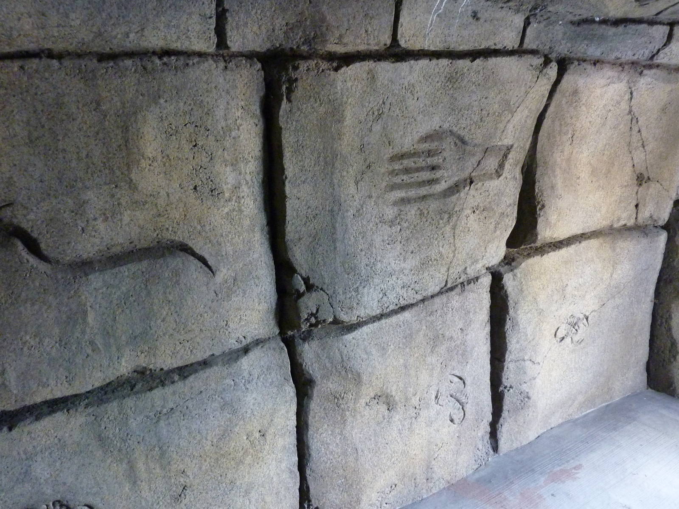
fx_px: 490
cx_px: 340
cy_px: 254
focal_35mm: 25
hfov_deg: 69.4
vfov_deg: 54.9
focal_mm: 4.1
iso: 400
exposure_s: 1/13
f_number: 3.3
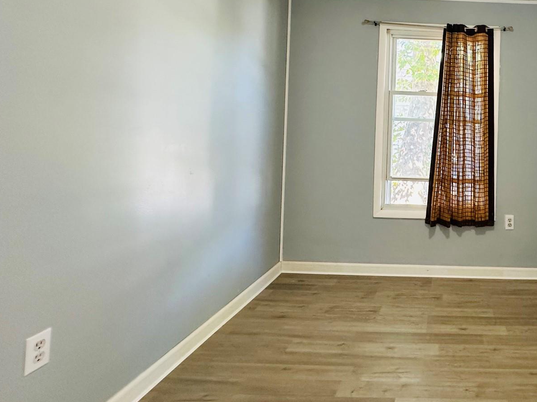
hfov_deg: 63.1
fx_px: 372
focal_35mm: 24
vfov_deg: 55.0
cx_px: 455
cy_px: 118
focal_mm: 2.22
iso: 160
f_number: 2.2
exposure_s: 1/60
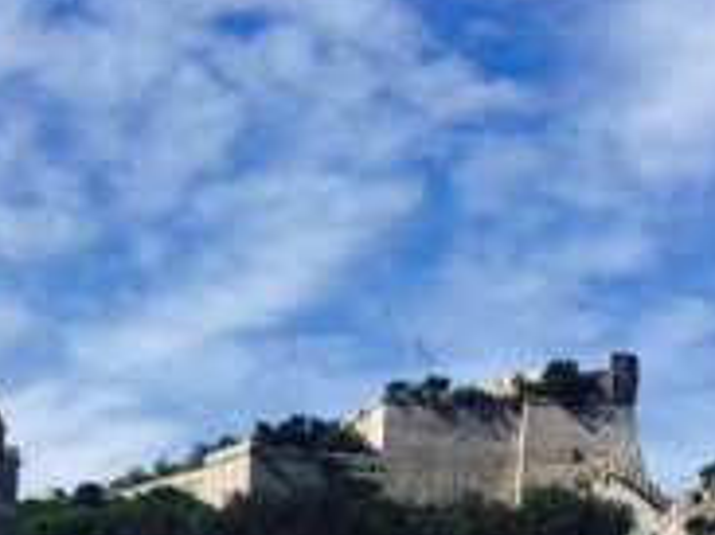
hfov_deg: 19.8
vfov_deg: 14.5
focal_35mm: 99
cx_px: 236
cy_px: 638
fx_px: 2044
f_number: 2.2
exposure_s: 1/2564
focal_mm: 4.15
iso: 25
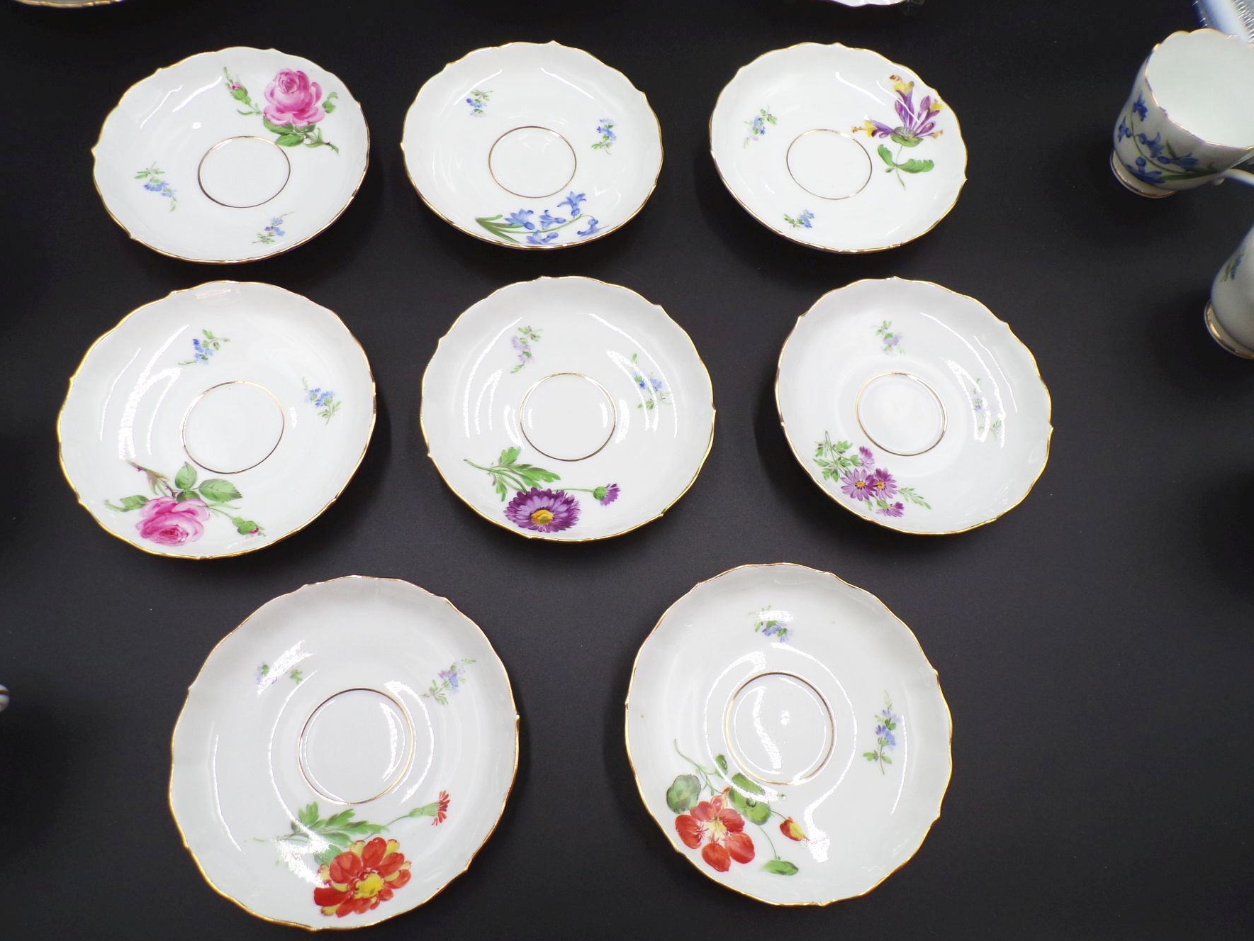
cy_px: 475
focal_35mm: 25
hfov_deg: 69.4
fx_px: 906
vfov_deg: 54.9
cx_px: 618
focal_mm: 4.3
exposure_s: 1/70
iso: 100
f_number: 3
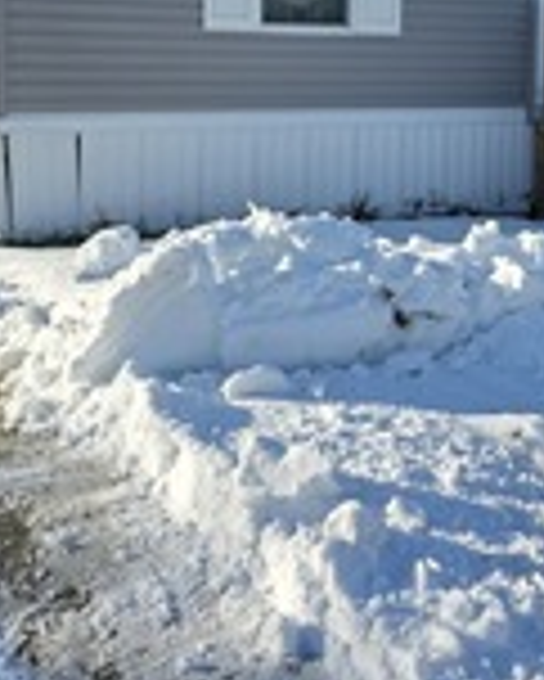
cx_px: 351
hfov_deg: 29.0
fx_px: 1045
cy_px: 128
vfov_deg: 34.8
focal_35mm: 52
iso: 80
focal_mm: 6.3
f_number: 1.7
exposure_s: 1/5296
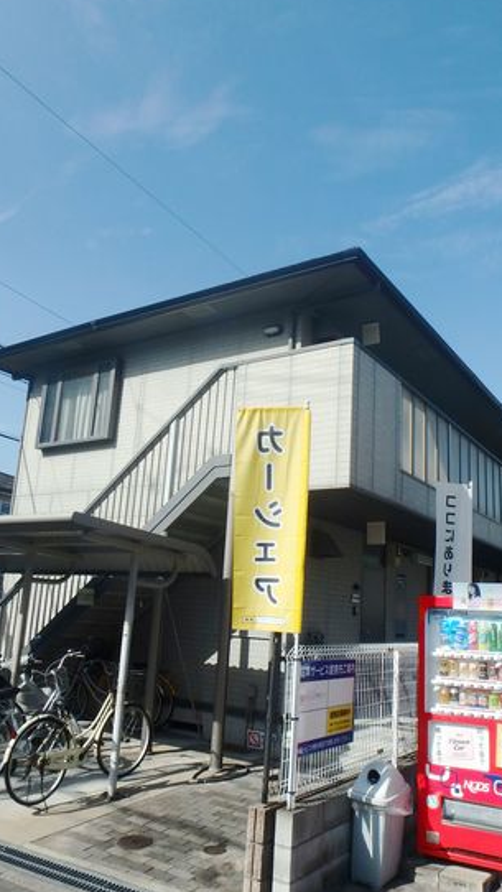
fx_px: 639
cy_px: 476
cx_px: 275
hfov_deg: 42.9
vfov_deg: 69.8
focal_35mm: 27
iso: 125
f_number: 6
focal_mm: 3.7
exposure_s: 1/640
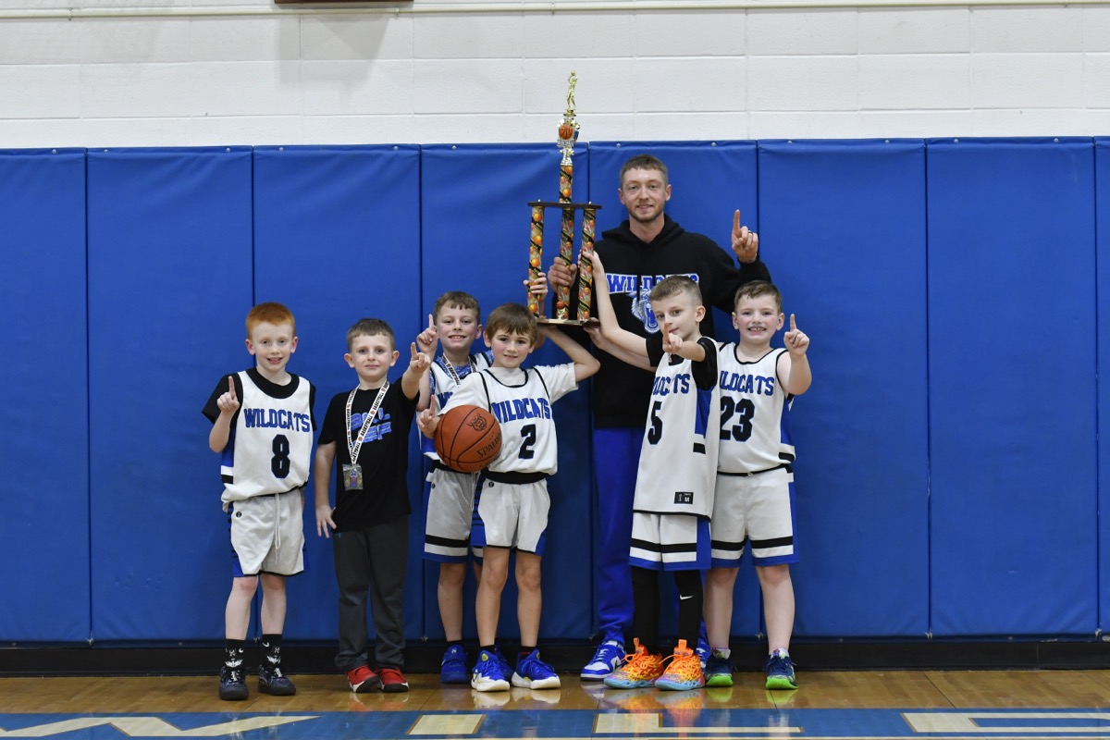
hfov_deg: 19.5
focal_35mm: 105
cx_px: 555
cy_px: 370
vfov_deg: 13.0
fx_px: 3237
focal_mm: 70
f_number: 3.2
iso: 1400
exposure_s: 1/500
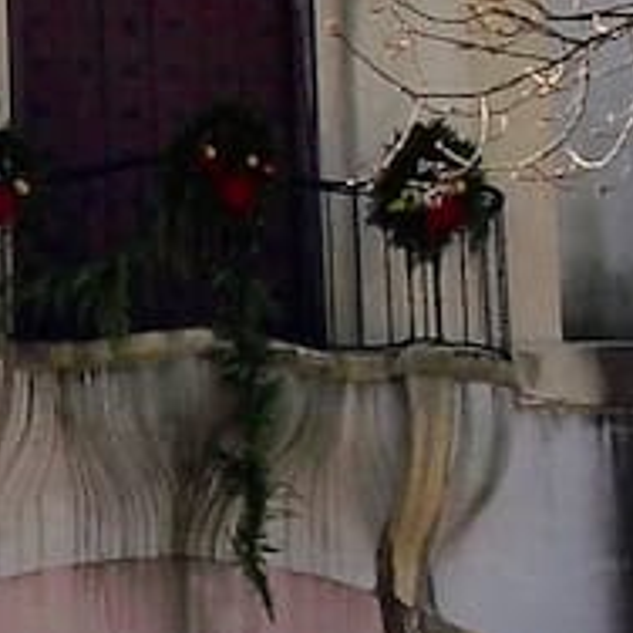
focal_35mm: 254
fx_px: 5255
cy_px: 423
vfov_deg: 6.9
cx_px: -387
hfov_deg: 6.8
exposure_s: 1/125
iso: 100
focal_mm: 6.3
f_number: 7.8
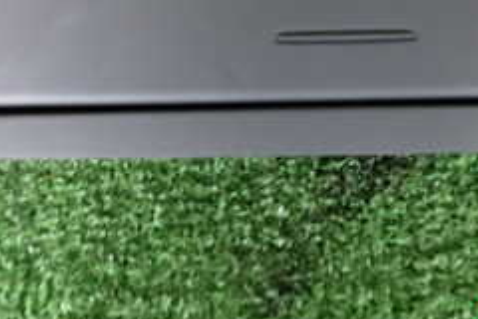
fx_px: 863
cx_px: 335
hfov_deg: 30.6
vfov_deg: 19.1
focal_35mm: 65
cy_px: -112
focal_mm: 4.5
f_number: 2
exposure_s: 1/30
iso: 320
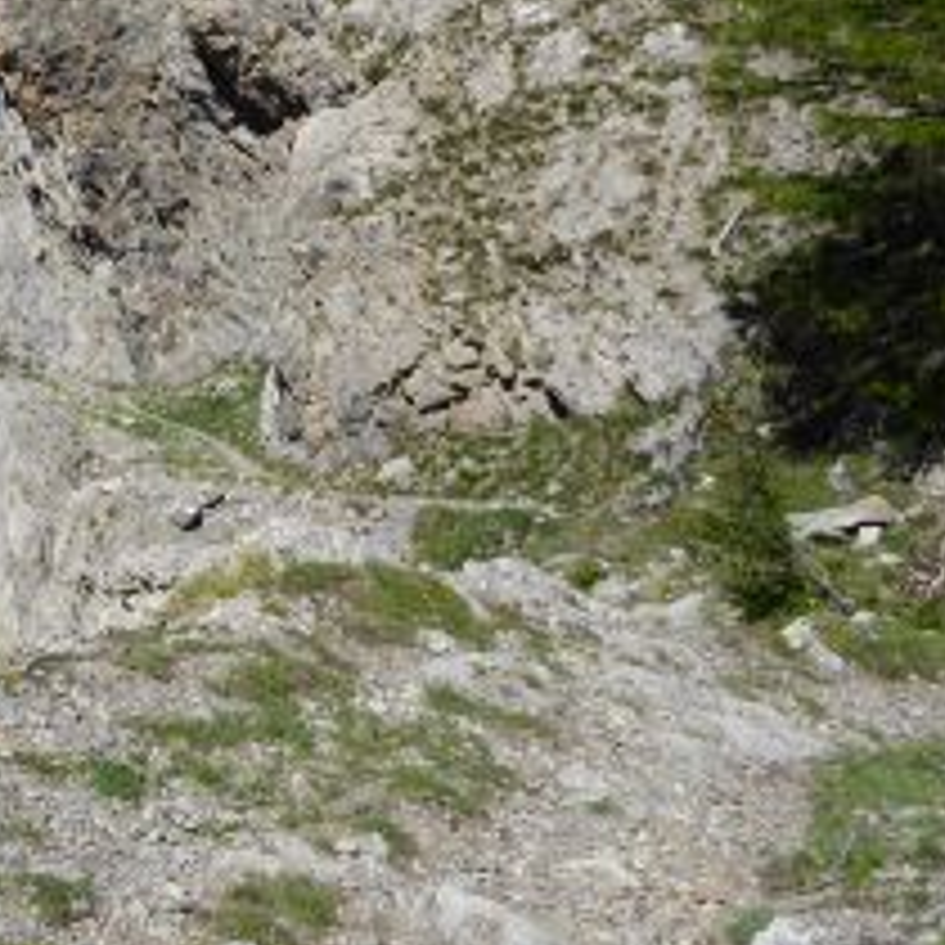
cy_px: 410
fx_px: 1297
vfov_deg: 40.0
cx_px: 58
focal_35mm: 42
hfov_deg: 36.9
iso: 80
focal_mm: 4.3
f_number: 3.3
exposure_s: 1/1000
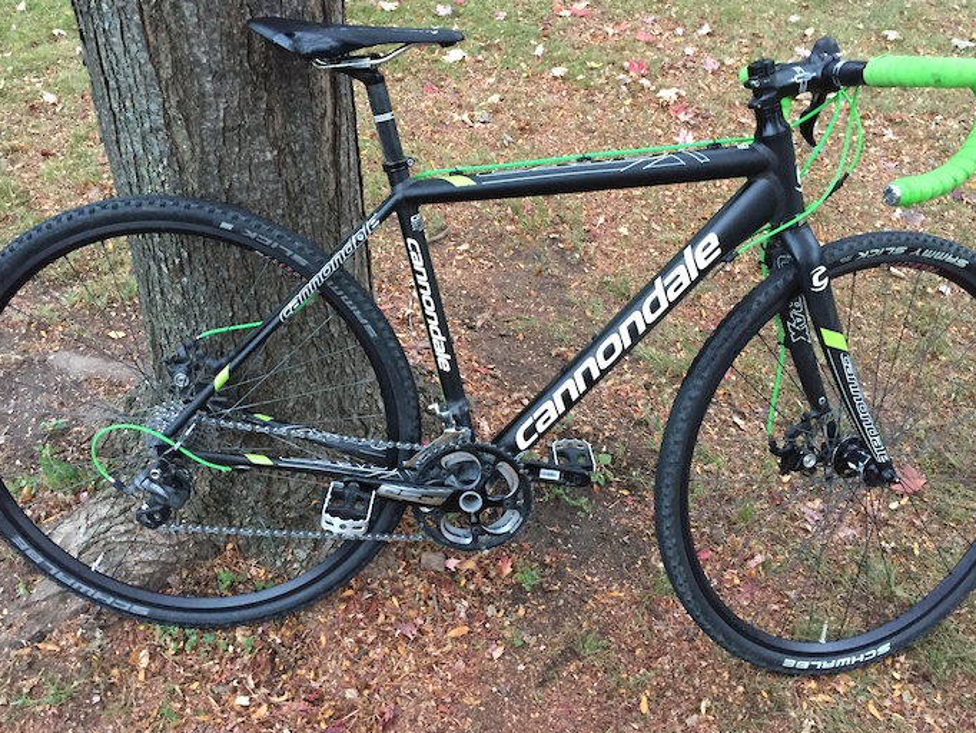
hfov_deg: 53.9
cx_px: 487
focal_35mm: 34
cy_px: 352
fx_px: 959
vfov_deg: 41.8
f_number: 2.2
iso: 250
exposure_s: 1/15
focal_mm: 4.15
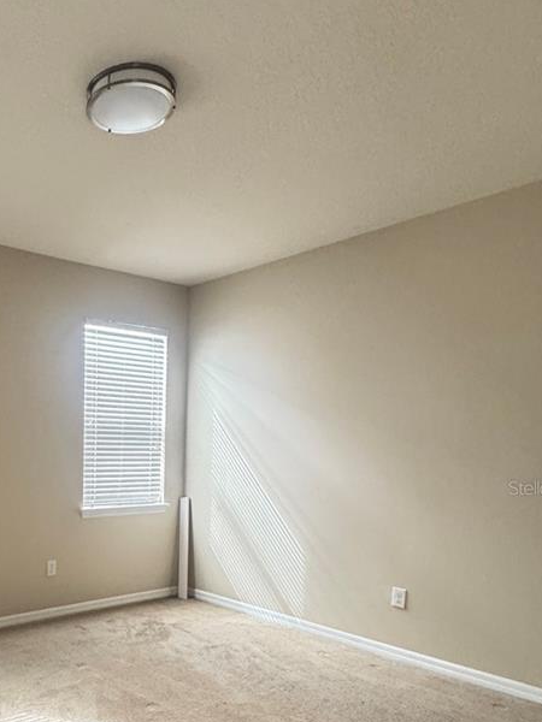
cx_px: 52
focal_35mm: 28
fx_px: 585
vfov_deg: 61.7
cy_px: 487
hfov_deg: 45.0
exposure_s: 1/60
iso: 400
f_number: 2.2
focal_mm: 2.22
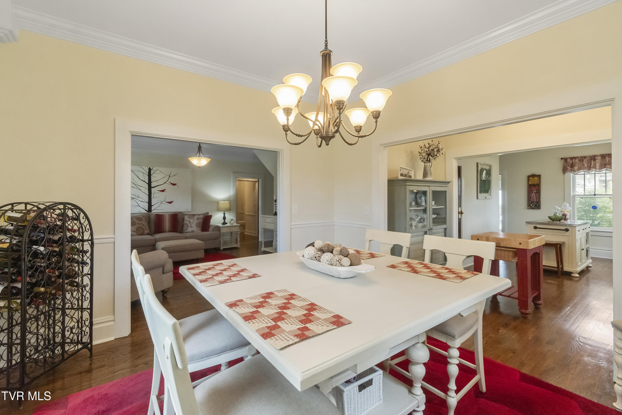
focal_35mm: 15
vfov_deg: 77.3
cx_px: 311
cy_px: 208
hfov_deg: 100.4
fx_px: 259
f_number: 9
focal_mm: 10
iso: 800
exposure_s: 1/50
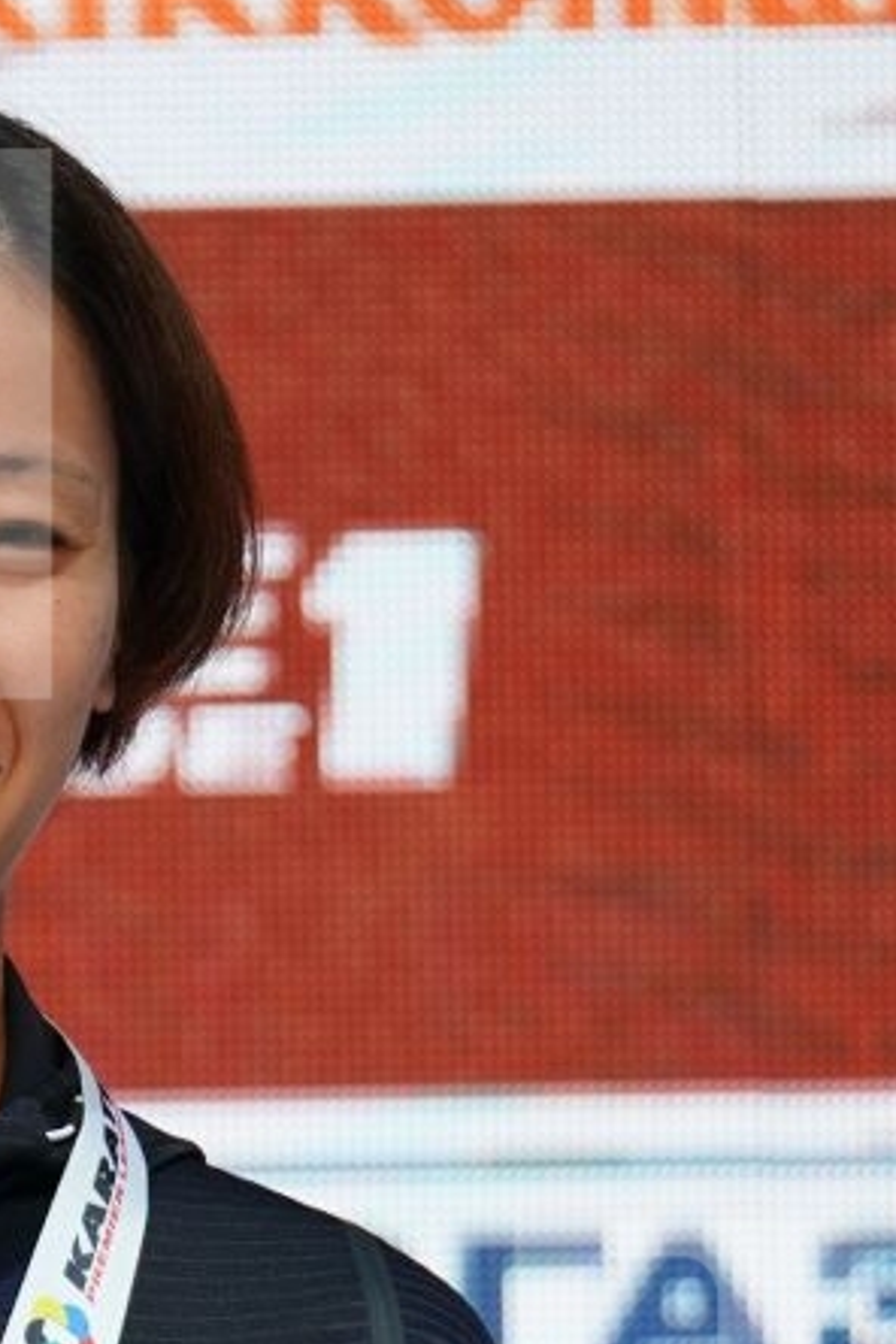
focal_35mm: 754
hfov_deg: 1.8
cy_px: 1495
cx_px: -230
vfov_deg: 2.7
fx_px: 28147
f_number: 2.8
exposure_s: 1/250
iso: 320
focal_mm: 186
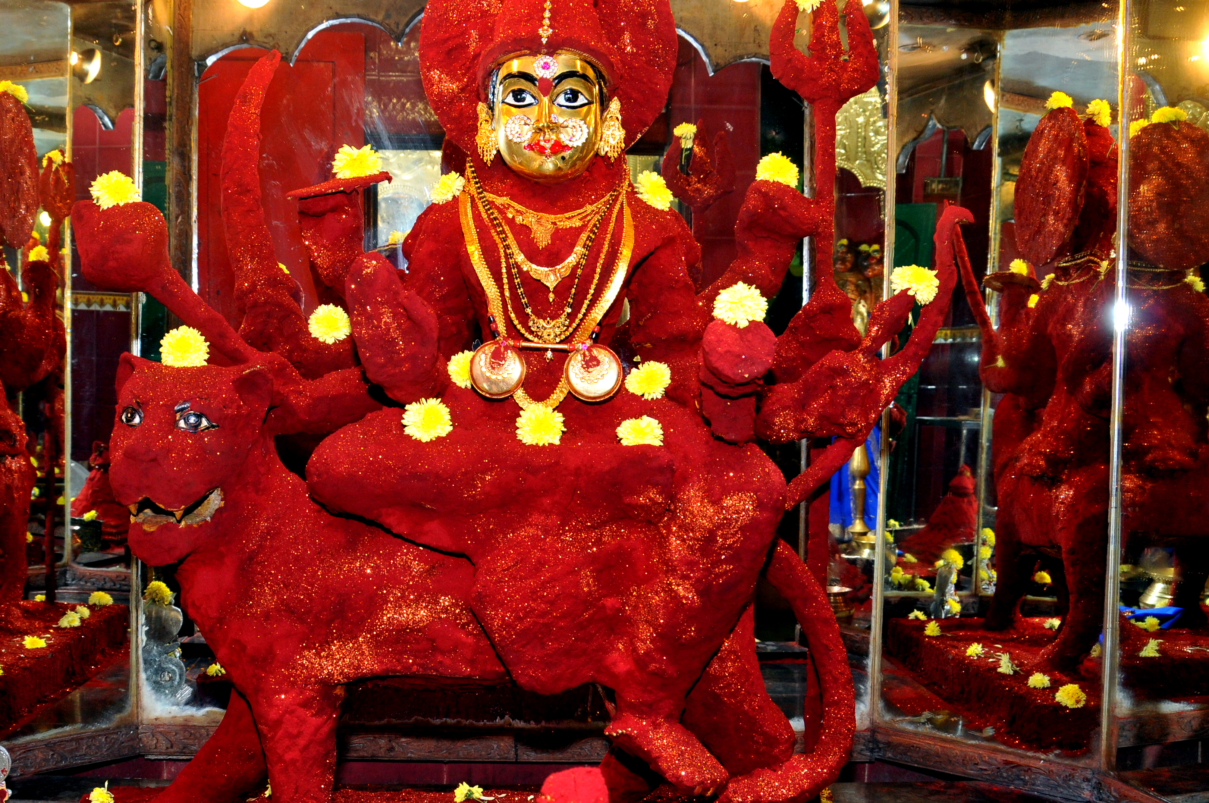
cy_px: 448
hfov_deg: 46.6
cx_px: 498
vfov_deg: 32.0
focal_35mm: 42
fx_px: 1397
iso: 500
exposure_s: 1/60
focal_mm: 21
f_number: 5.6
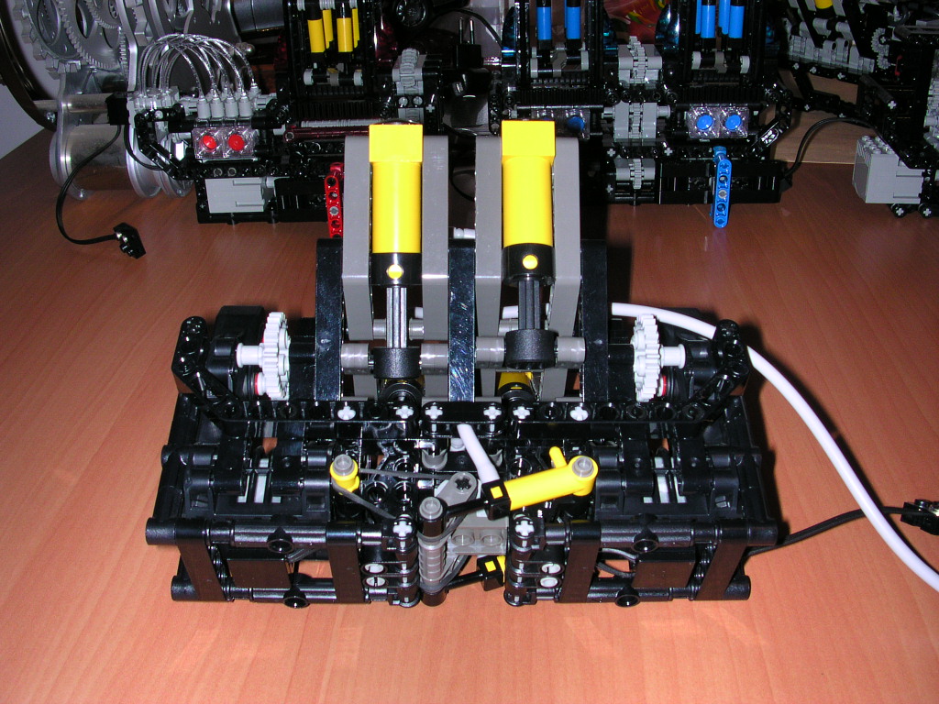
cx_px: 470
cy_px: 352
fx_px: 1004
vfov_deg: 38.7
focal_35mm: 37
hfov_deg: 50.1
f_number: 4.5
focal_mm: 5.6
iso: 100
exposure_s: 1/60
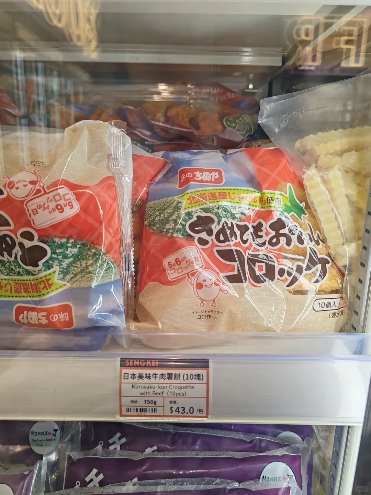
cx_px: 186
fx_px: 386
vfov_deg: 65.3
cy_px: 248
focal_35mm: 27
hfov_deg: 51.4
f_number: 1.9
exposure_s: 1/100
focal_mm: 6.12
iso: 64
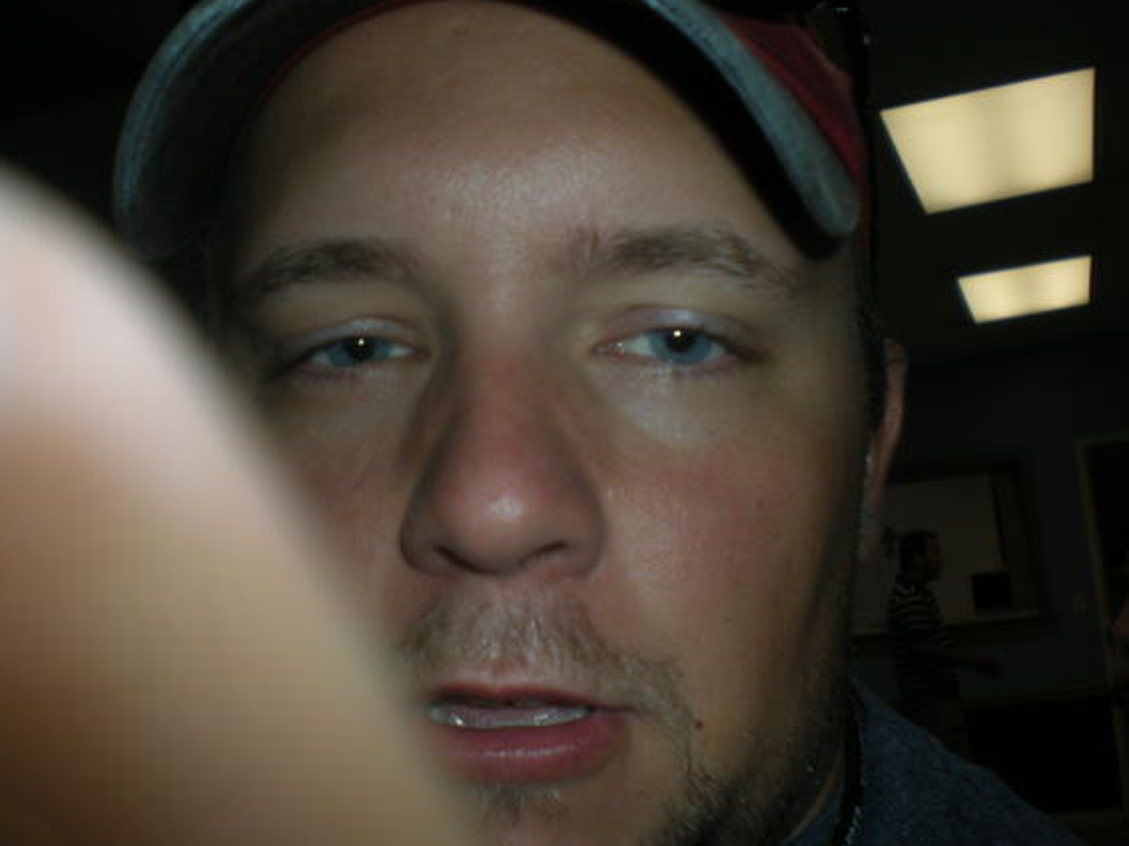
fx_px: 1402
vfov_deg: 33.5
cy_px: 471
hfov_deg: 43.9
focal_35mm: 43
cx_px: 561
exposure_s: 1/60
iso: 64
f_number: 3.1
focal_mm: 6.3
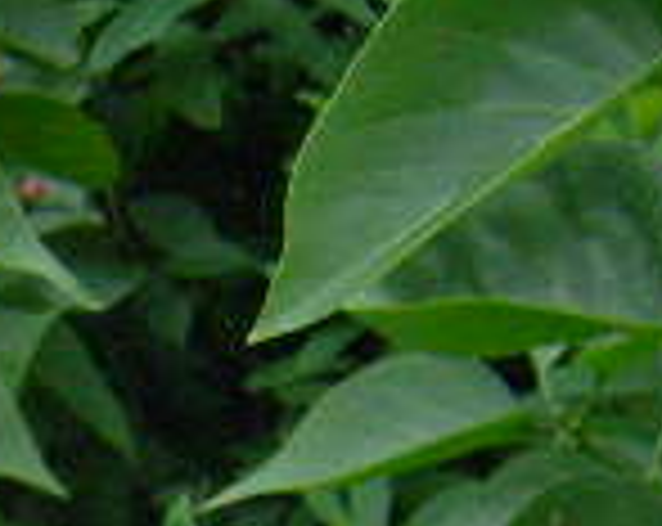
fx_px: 2914
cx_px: -284
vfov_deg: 9.7
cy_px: 998
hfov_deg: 12.4
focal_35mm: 149
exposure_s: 1/385
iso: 200
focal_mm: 5.95
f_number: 2.8
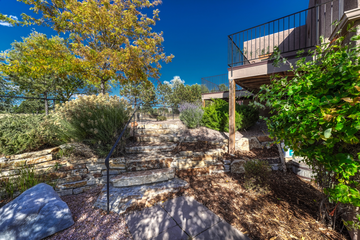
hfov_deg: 100.8
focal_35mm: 15
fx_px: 149
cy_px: 120
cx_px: 180
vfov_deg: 77.7
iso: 400
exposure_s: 1/1600
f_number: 8
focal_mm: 14.9
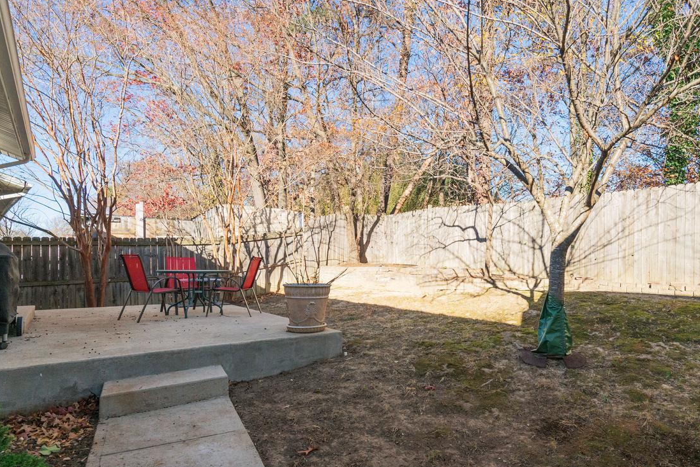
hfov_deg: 80.1
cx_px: 426
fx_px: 408
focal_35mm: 21
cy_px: 247
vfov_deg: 59.5
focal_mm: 16
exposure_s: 1/1250
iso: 1250
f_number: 8
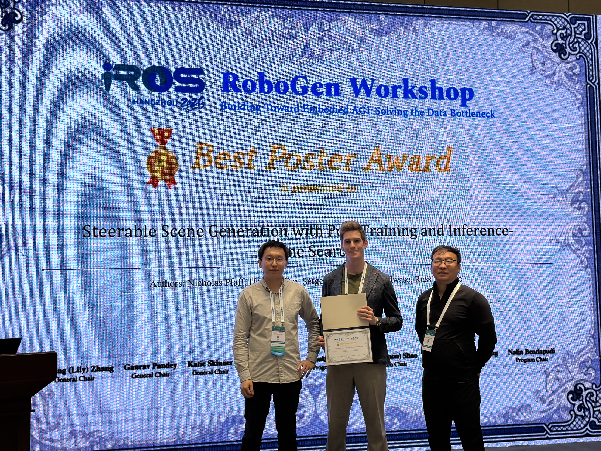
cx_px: 300
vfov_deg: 30.3
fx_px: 833
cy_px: 226
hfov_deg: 39.7
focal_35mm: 48
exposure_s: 1/200
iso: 64
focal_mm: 6.76
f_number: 1.78
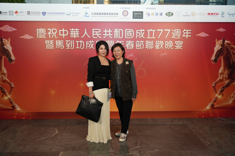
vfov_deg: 46.4
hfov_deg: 65.5
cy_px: 78
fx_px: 183
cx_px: 118
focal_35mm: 28
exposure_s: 1/200
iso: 1000
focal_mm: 28
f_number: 4
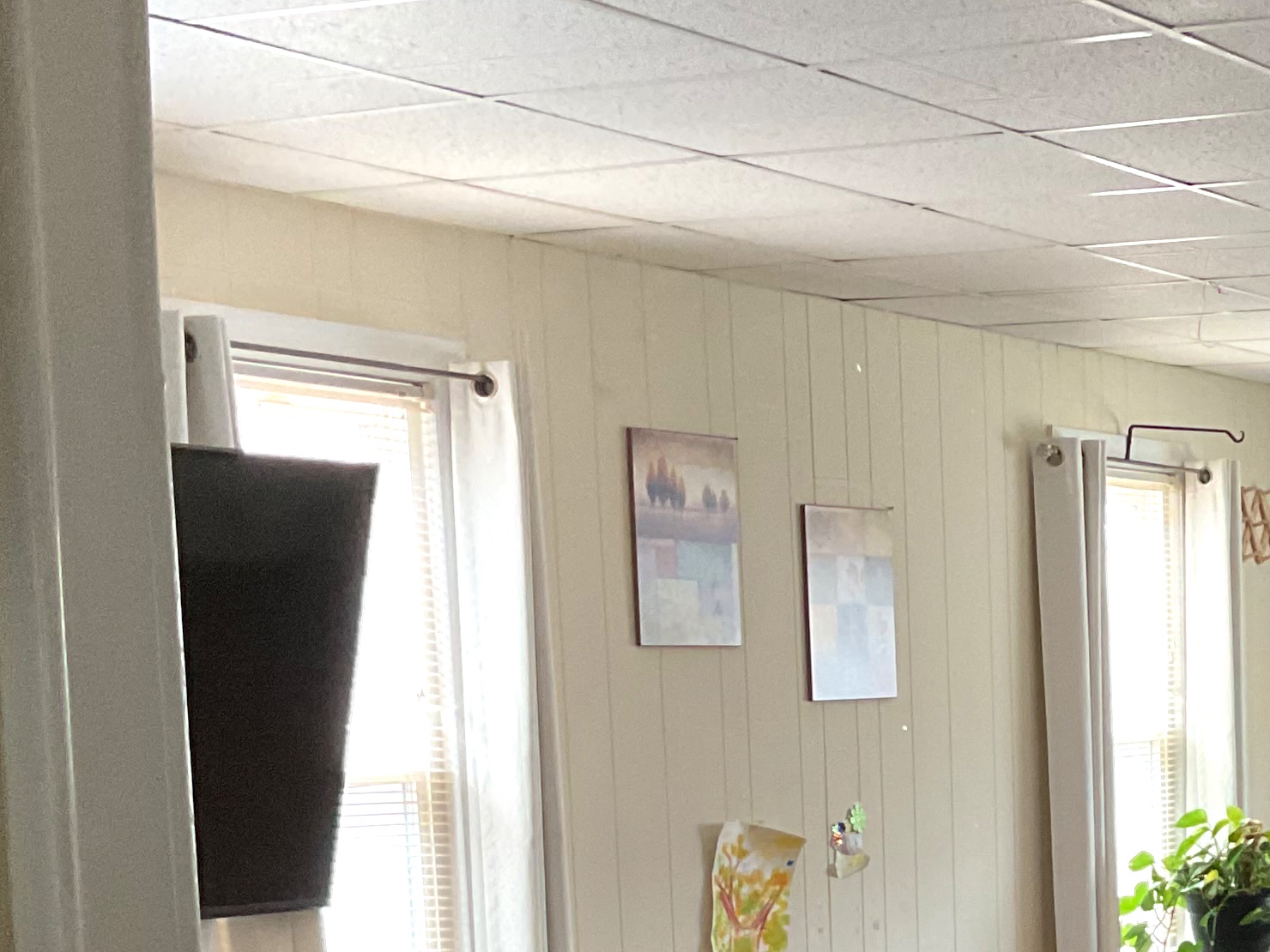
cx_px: 1291
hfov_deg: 23.6
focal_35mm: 79
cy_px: 1055
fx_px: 2898
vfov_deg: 18.0
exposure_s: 1/60
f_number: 1.8
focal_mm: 3
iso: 200
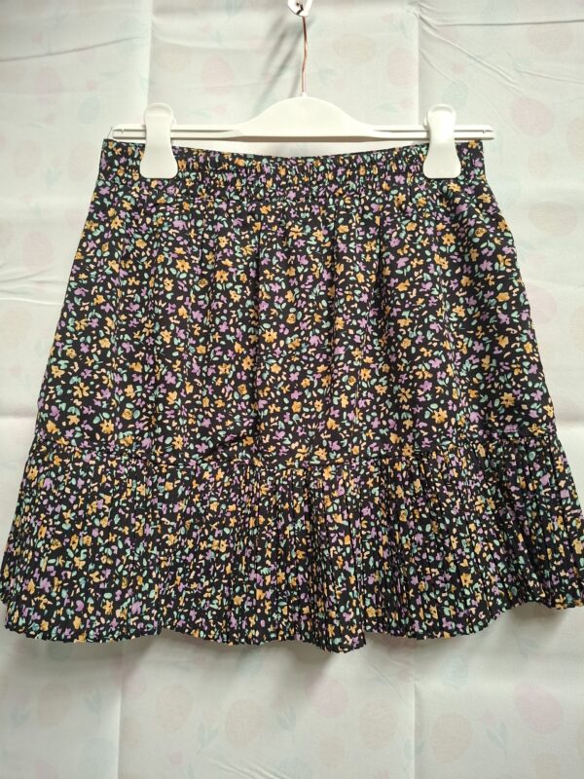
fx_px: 517
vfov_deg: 73.9
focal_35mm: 23
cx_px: 292
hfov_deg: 58.9
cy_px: 390
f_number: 1.8
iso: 320
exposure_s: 1/50
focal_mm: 5.54
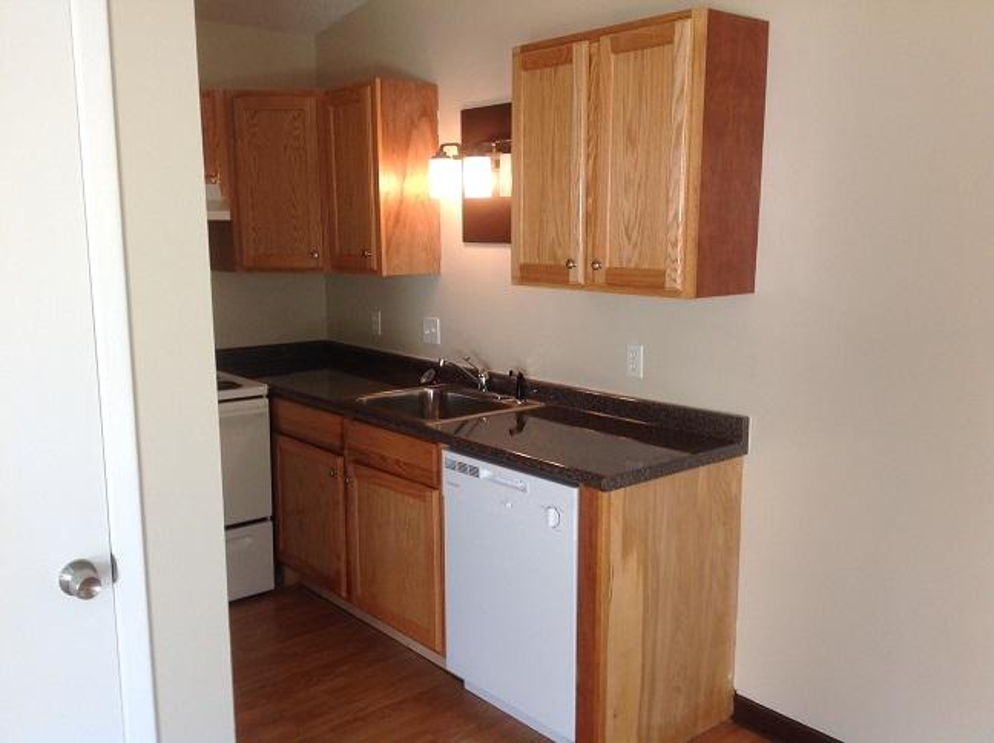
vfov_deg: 40.6
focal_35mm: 35
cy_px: 372
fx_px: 1004
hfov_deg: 52.7
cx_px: 497
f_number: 2.4
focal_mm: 4.28
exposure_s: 1/30
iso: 64
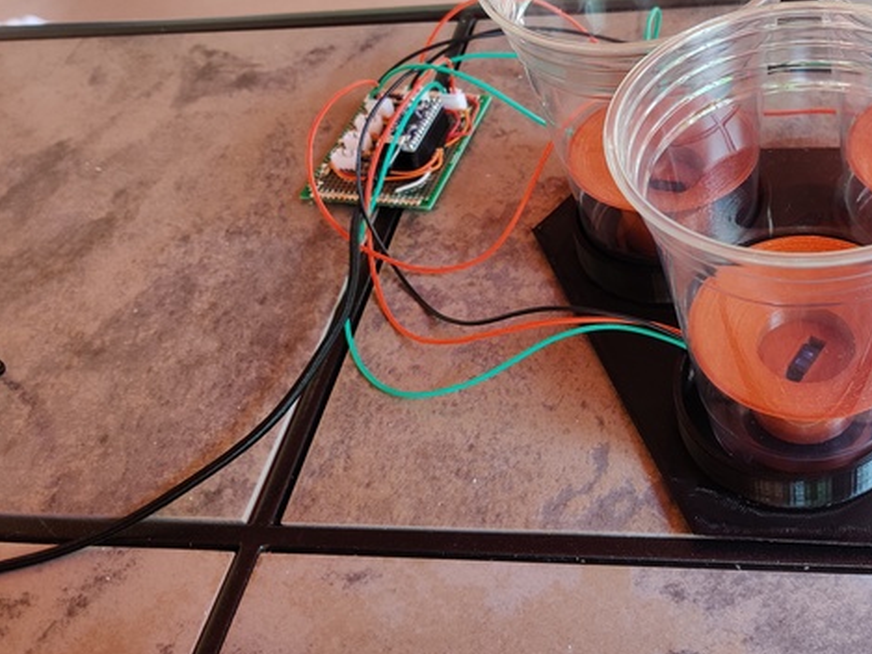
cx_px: 658
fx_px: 1109
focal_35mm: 44
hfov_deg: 41.6
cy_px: 274
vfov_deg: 32.8
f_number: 1.65
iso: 200
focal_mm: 4.75
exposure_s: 1/50
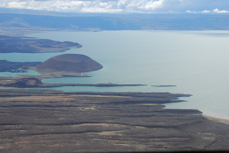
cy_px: 75
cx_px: 112
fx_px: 328
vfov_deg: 26.3
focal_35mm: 52
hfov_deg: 38.5
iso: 200
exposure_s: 1/320
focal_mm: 31
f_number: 10
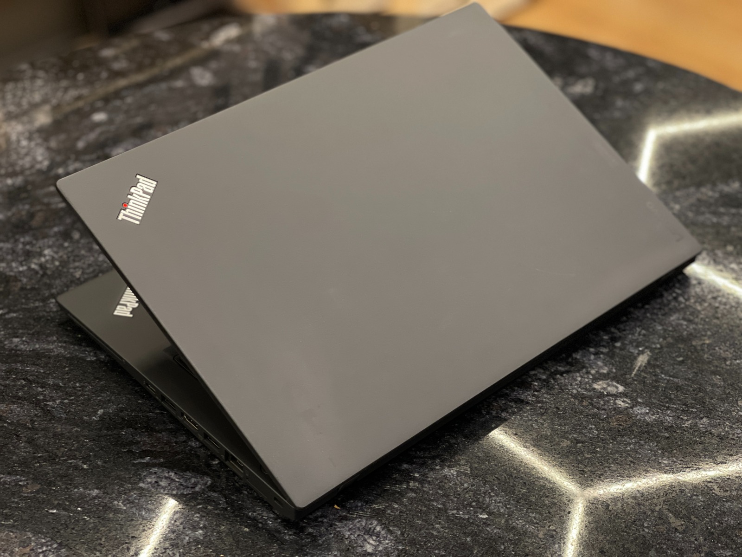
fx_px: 1372
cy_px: 278
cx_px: 371
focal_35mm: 64
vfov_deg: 22.9
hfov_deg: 30.3
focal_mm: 7.5
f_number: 2.2
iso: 200
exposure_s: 1/40
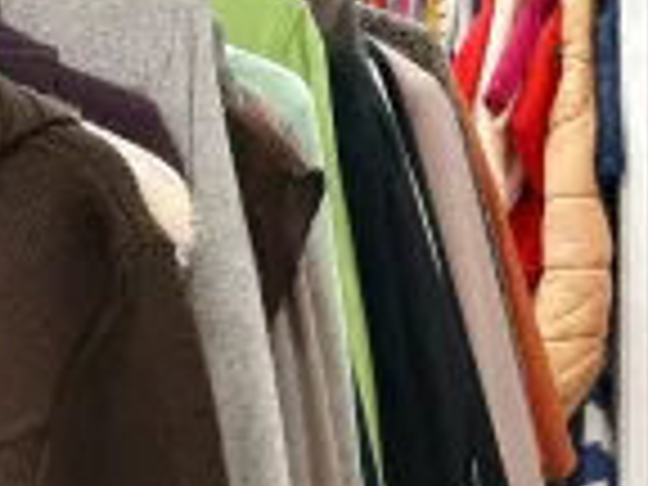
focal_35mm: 75
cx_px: 878
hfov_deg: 22.7
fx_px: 1404
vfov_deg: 18.9
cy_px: -36
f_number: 1.7
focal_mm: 3.93
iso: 200
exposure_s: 1/33
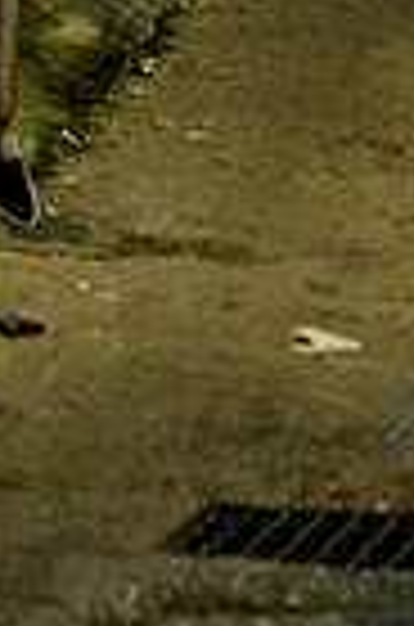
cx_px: 81
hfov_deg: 2.9
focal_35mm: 478
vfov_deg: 4.3
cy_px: -721
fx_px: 8289
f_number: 4
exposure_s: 1/160
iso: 4000
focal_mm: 66.3
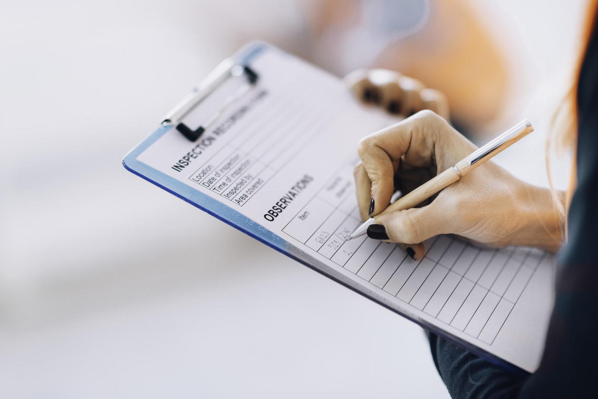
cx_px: 299
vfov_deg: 16.1
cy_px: 200
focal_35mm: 85
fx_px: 1412
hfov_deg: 23.9
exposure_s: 1/400
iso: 500
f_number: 1.6
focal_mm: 85
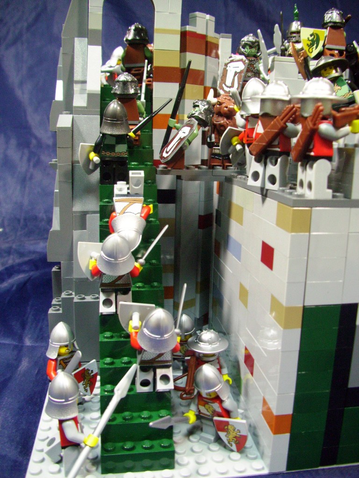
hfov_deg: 44.2
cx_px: 180
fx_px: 442
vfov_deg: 56.8
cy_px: 239
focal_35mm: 32
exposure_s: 1/8
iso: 160
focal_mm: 5.7
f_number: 2.9
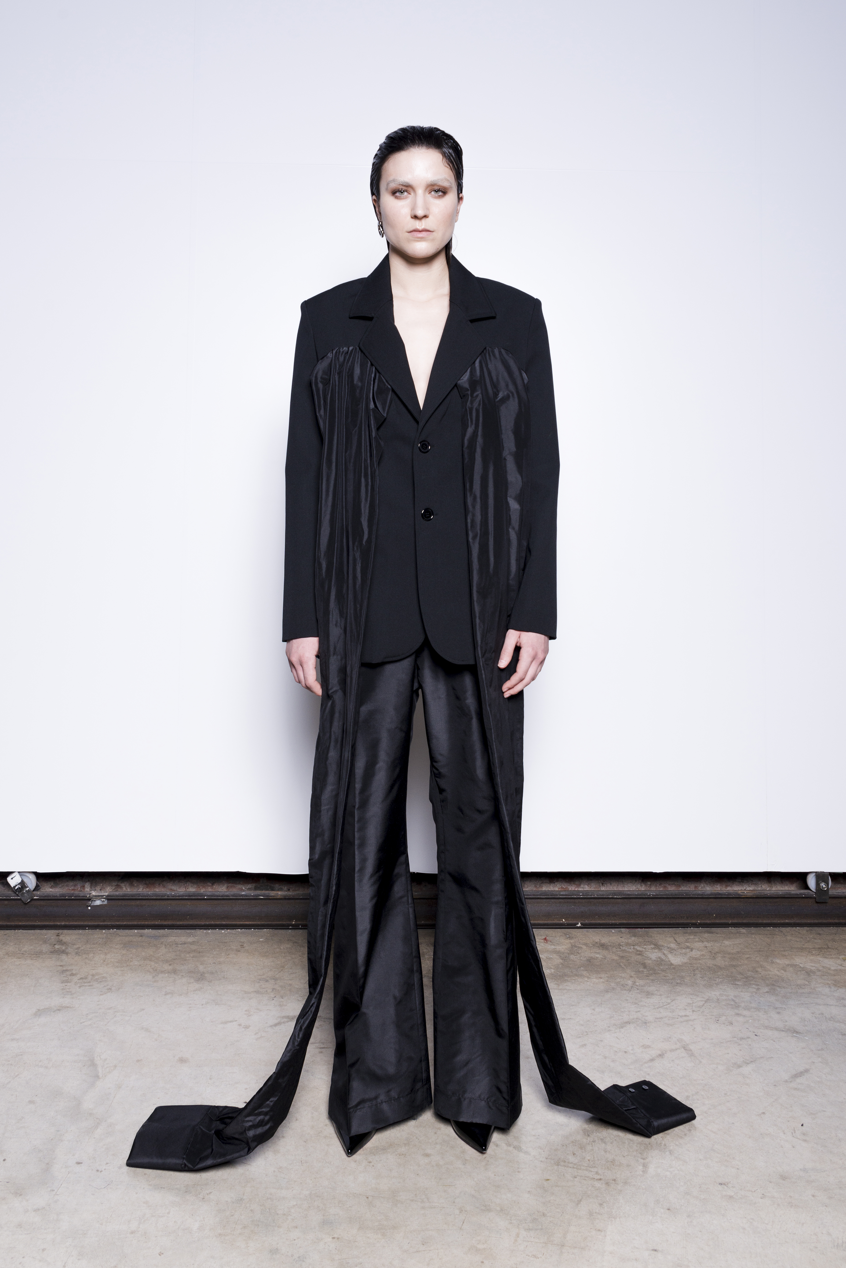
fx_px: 845
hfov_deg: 53.2
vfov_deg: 73.7
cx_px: 423
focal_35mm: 24
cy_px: 634
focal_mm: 24
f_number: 9
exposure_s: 1/160
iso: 250
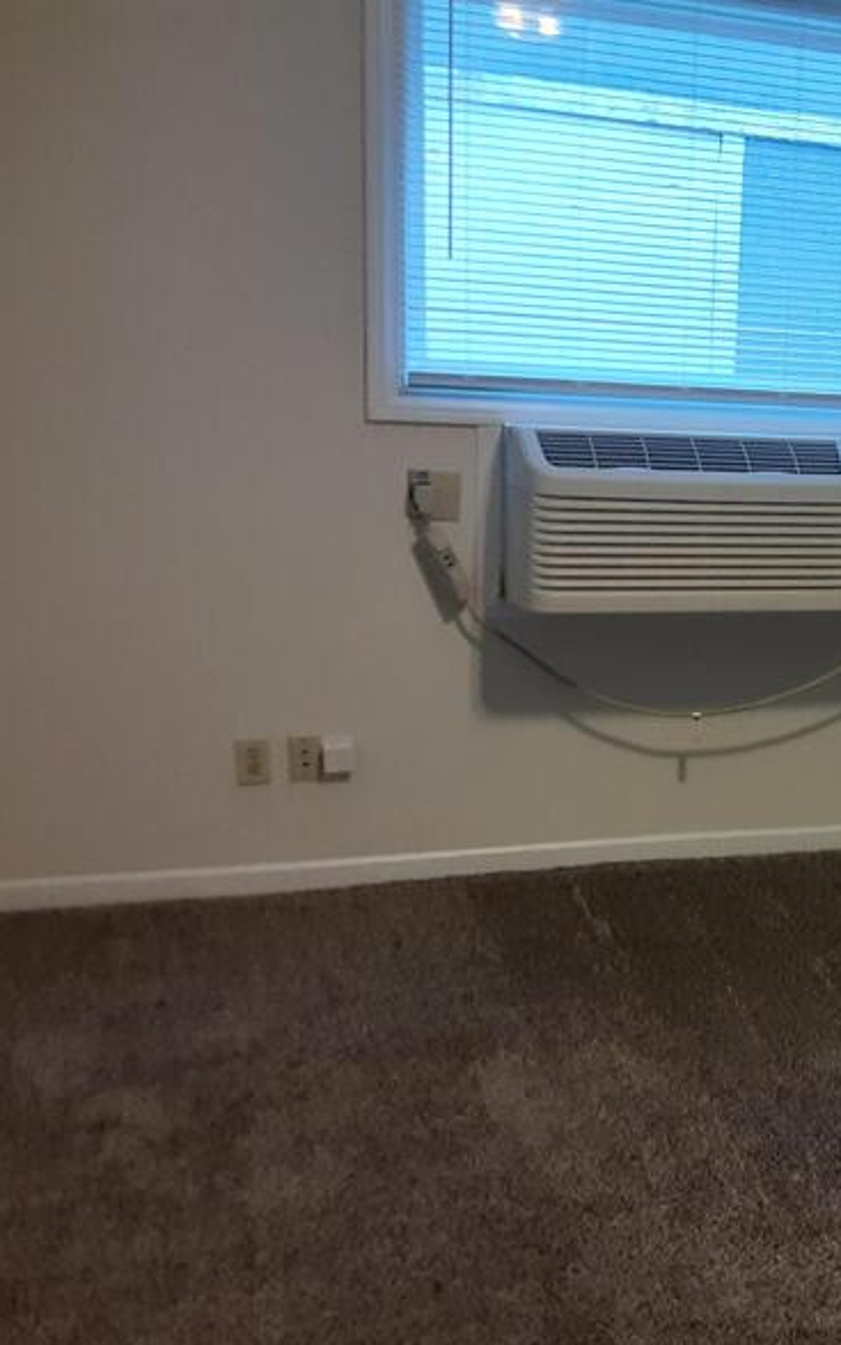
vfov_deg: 50.4
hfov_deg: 30.3
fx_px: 1430
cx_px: 852
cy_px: 685
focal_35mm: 39
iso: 250
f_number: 1.9
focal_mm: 2.91
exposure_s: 1/40
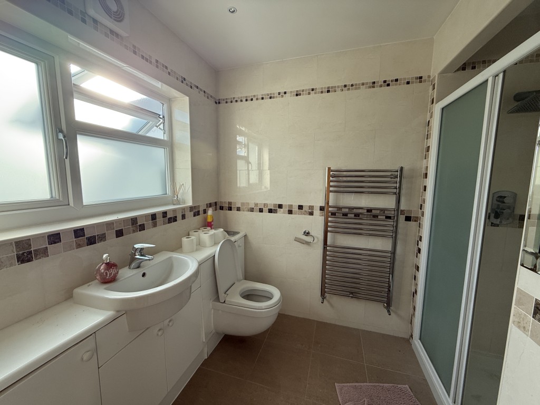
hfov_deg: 102.1
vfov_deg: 85.7
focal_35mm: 14
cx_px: 270
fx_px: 218
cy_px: 202
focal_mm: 2.22
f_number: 2.2
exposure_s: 1/99
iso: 80
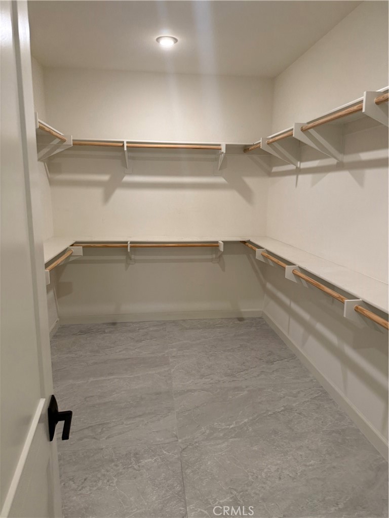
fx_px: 360
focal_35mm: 24
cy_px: 259
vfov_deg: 71.6
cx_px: 194
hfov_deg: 56.8
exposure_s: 1/120
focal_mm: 6.76
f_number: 1.78
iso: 200
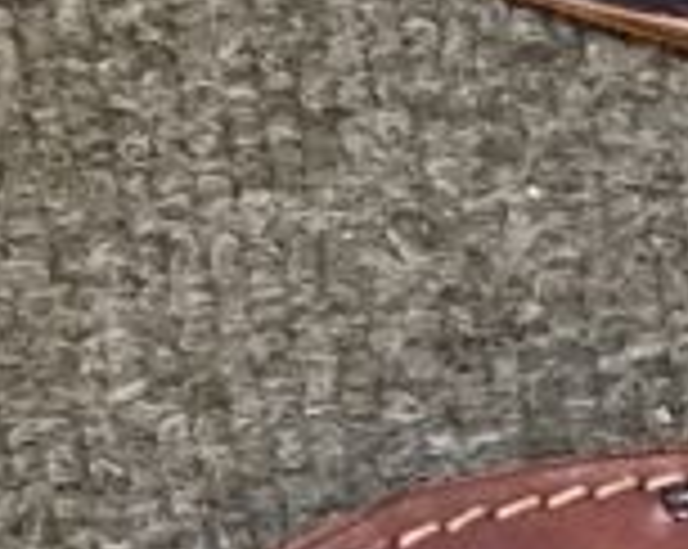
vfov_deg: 5.8
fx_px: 4840
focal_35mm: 238
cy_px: 1906
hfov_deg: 7.6
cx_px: 1650
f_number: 1.8
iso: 320
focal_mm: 3.99
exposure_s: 1/25
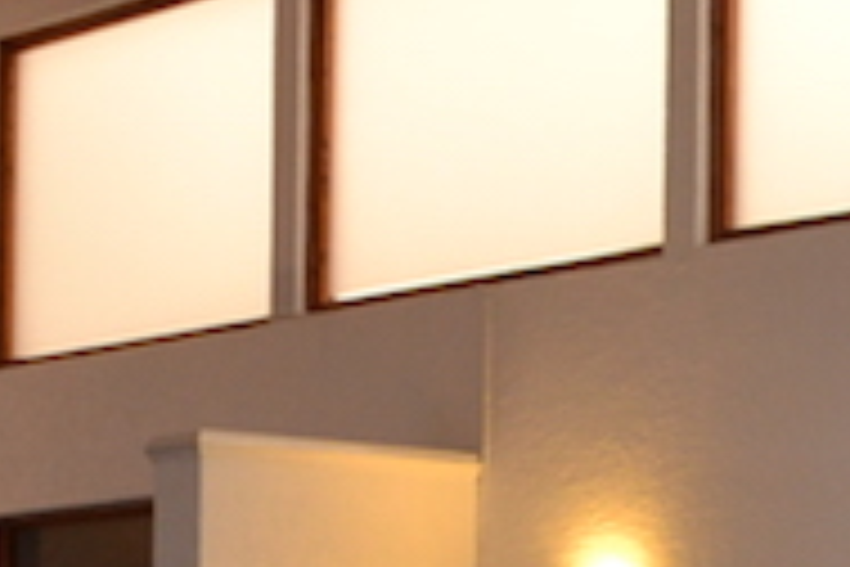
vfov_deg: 9.2
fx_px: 3376
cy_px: 956
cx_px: 454
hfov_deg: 14.3
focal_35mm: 143
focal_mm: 18
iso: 640
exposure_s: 1/60
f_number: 3.5
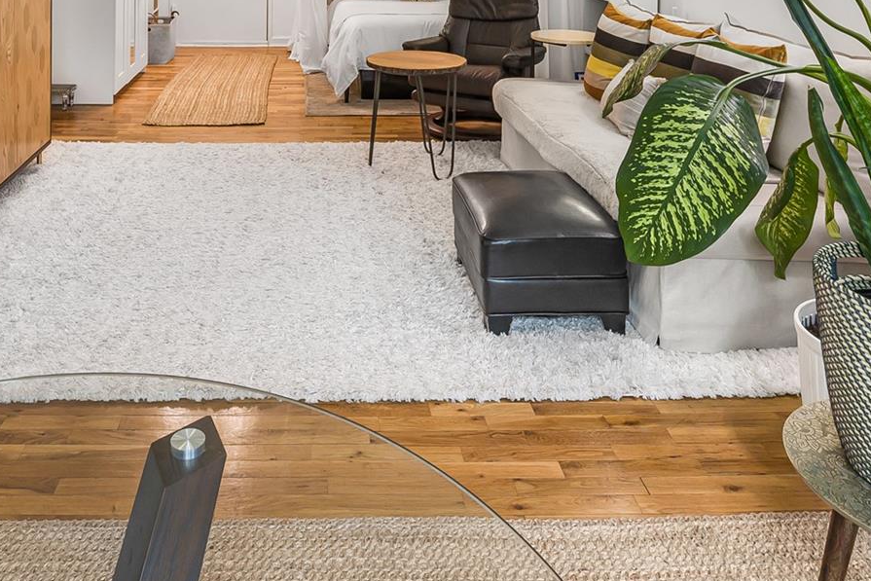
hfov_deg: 58.0
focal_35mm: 32
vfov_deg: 35.7
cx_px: 330
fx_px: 774
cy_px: -43
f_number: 11
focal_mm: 14
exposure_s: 1/4
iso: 320
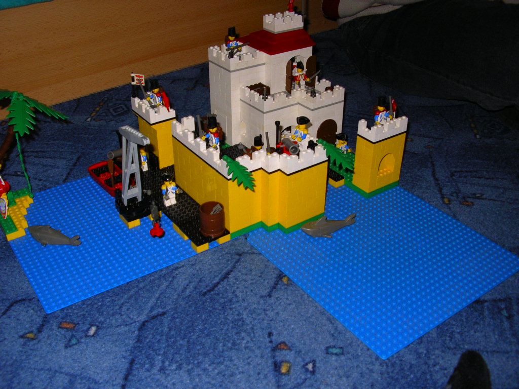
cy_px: 194
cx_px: 260
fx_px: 570
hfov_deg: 49.0
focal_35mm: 38
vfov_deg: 37.7
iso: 50
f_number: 2.9
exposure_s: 1/60
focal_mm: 5.8
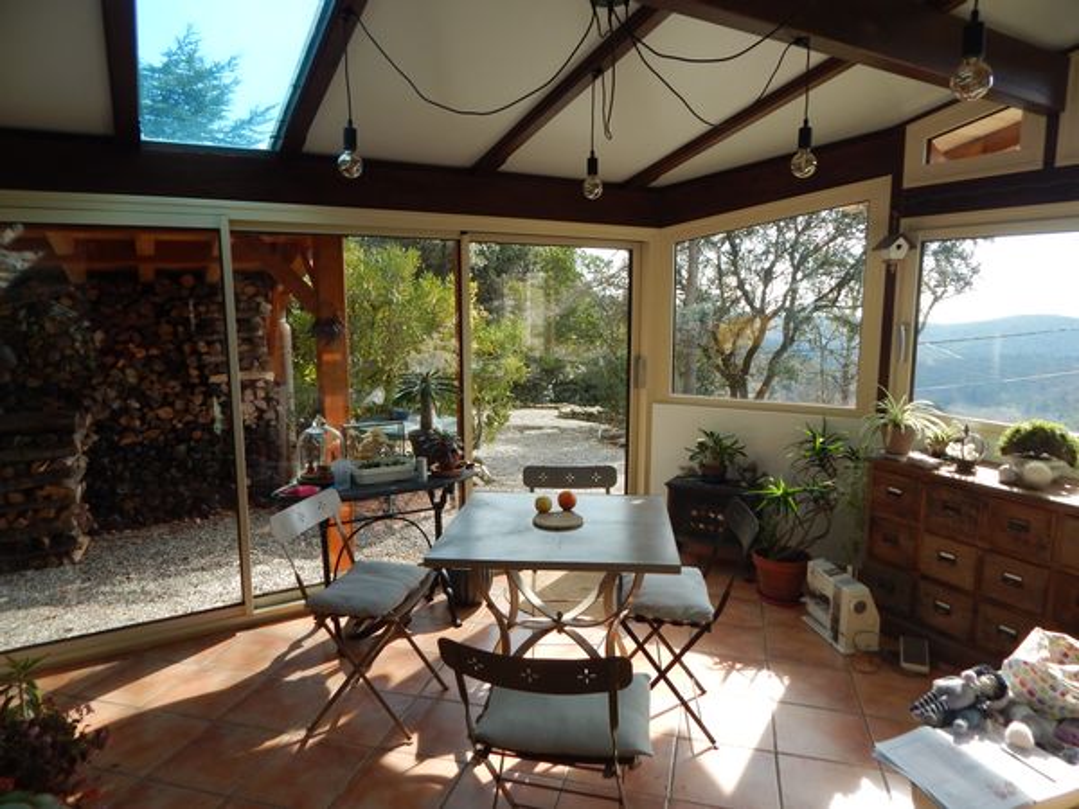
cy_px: 404
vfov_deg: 61.1
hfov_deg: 76.4
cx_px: 540
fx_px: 686
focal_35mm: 22
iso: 125
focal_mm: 4
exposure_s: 1/400
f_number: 3
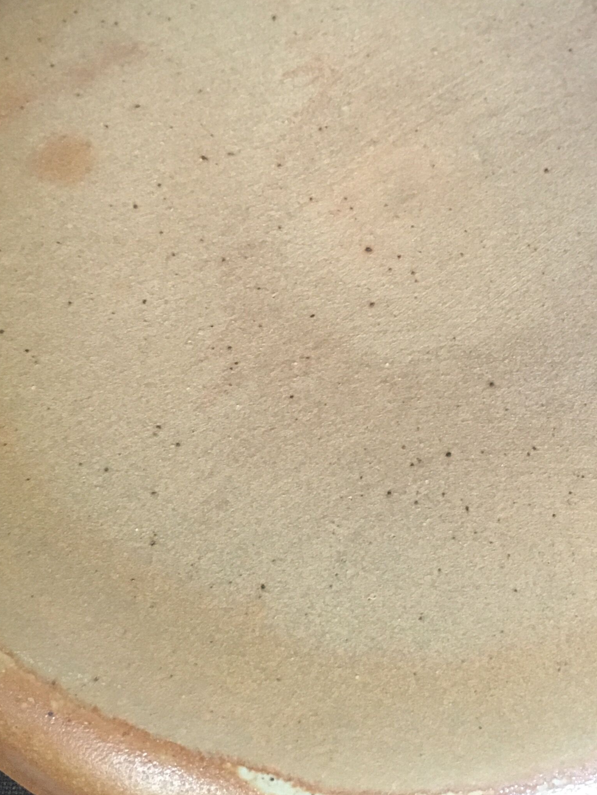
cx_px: 395
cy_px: 338
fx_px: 1310
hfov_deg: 25.5
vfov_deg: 33.7
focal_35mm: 57
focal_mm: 4.15
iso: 400
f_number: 2.2
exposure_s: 1/17
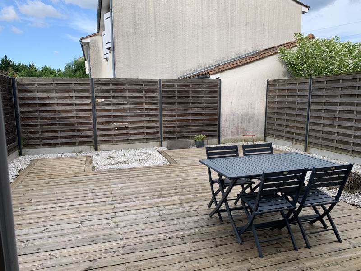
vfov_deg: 53.1
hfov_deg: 67.3
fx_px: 271
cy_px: 136
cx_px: 180
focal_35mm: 26
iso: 25
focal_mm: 4.25
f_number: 1.8
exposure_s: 1/722
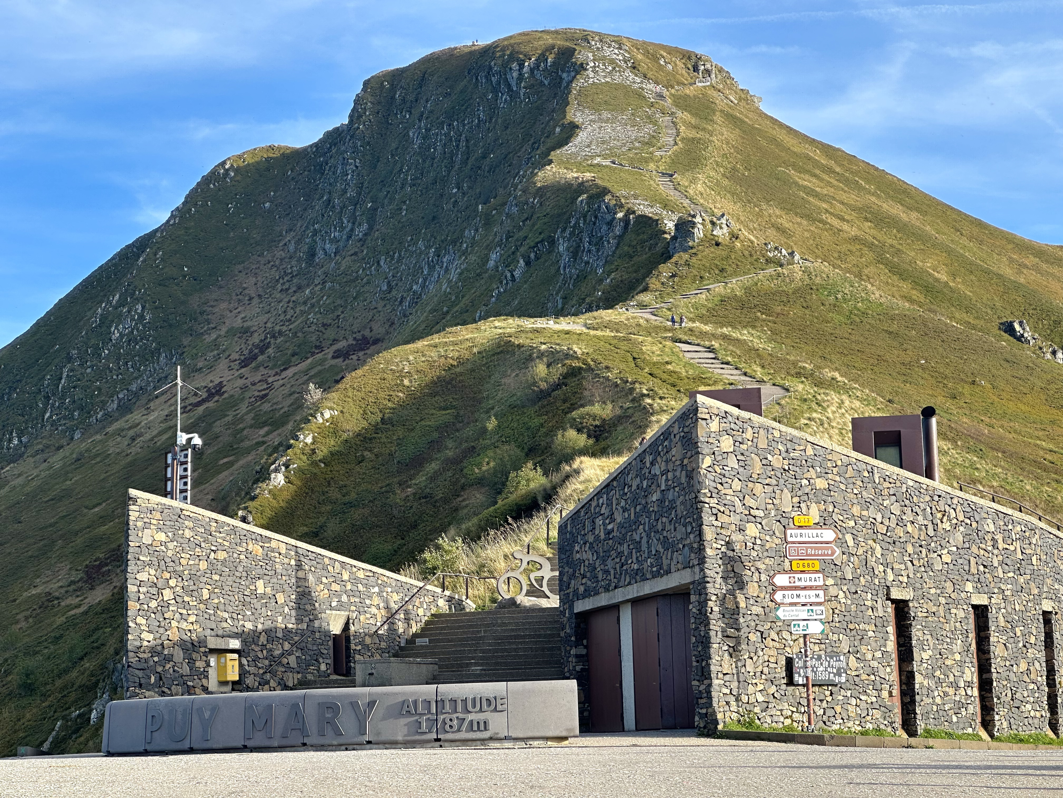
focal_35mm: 77
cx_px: 532
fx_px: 2365
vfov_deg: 19.1
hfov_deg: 25.3
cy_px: 399
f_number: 2.8
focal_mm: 9
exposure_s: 1/210
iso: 32
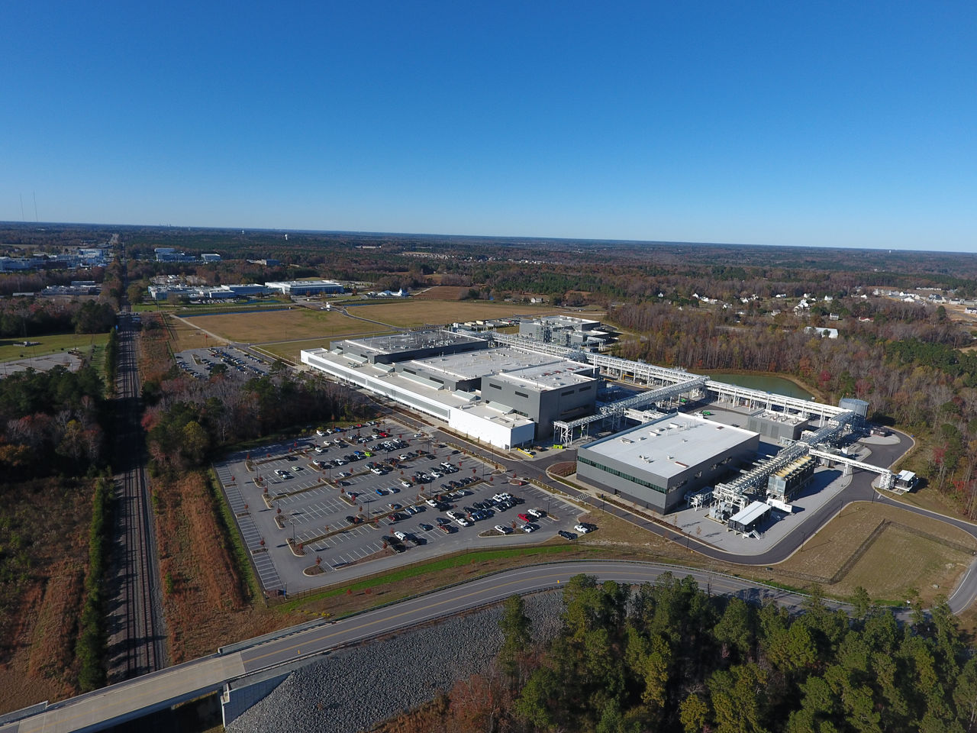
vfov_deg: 66.0
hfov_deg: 81.7
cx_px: 488
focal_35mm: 20
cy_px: 366
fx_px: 564
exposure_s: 1/1225
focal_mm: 3.61
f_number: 2.8
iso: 100
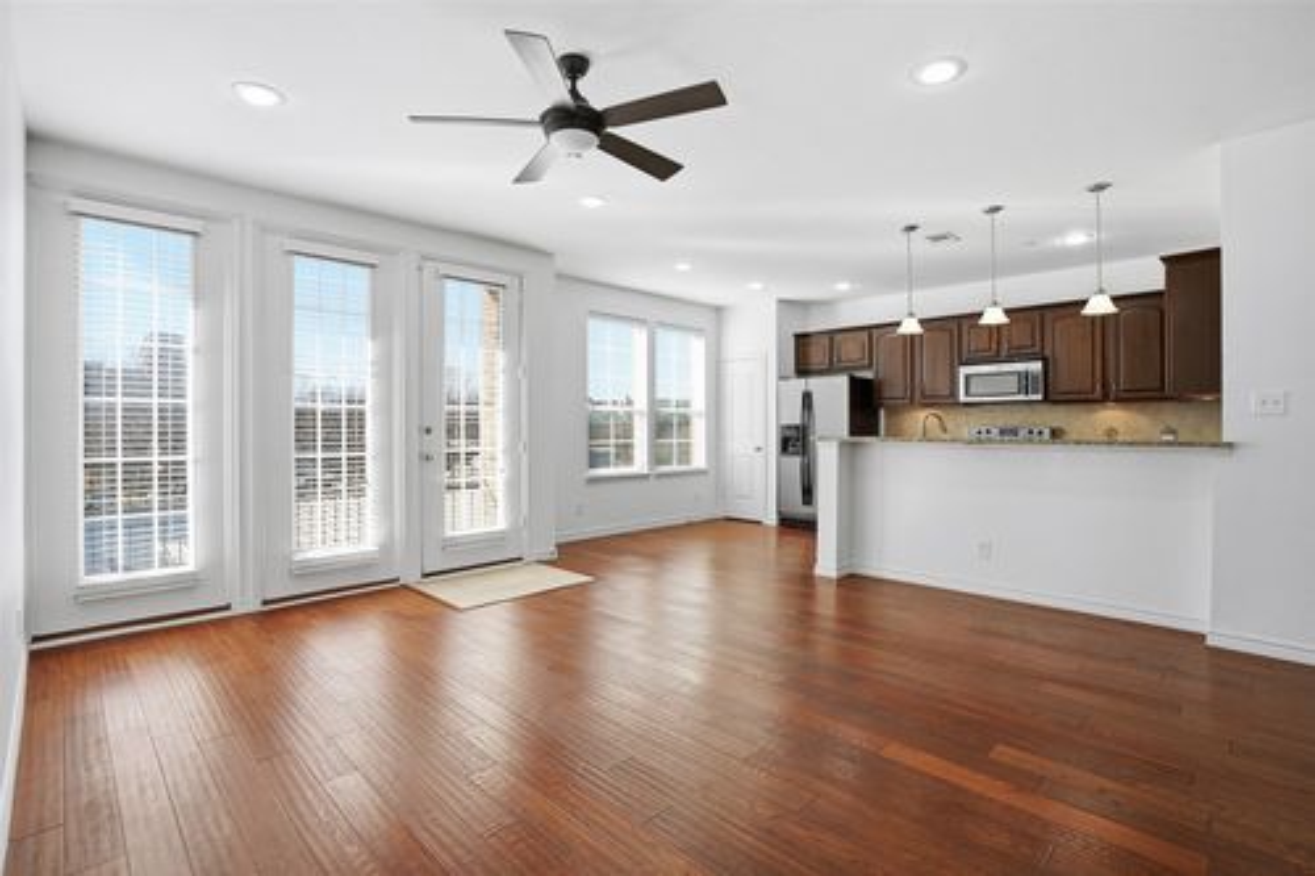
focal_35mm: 16
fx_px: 584
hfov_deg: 96.8
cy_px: 438
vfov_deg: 73.7
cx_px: 658
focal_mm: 16
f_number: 9
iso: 200
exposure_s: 1/400
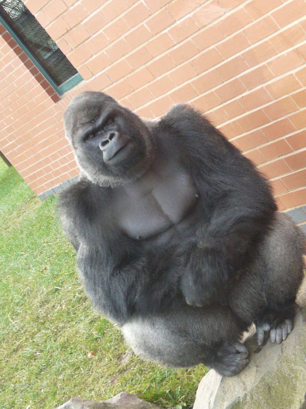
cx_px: 153
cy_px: 204
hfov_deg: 13.1
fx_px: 1332
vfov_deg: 17.4
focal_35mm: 113
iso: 100
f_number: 3.2
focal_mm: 11.7
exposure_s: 1/50
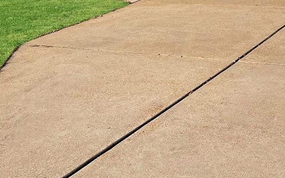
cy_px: -60
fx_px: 629
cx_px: 156
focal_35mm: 81
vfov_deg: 15.3
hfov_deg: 25.5
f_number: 1.6
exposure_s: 1/7407
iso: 32
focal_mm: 5.1
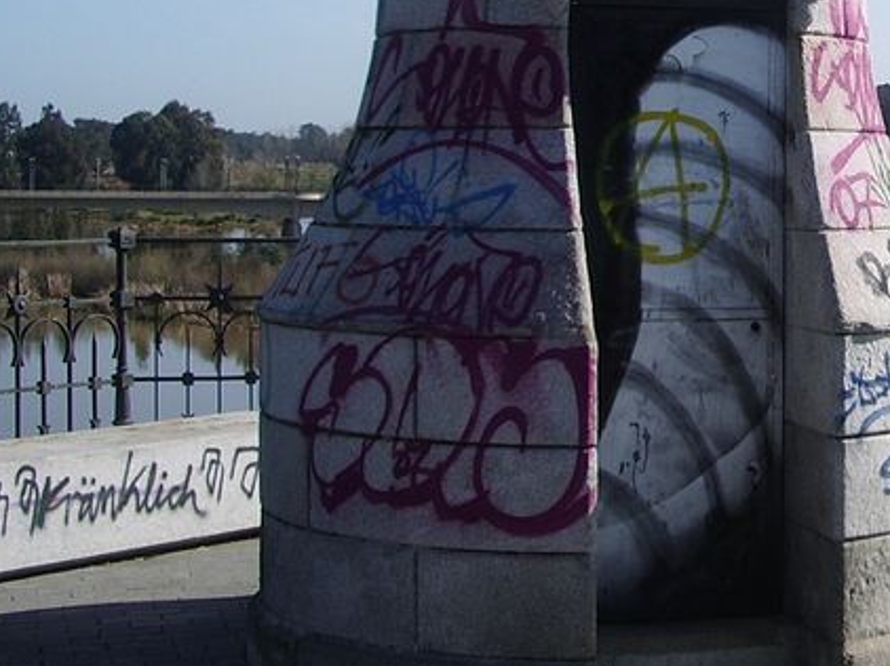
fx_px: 2184
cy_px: -13
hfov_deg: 21.9
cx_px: 953
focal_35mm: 85
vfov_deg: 16.9
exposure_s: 1/500
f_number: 4.3
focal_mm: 5.8
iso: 50
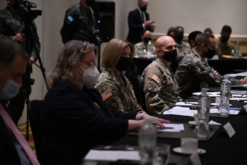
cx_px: 124
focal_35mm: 120
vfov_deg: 11.4
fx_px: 823
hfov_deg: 17.1
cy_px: 82
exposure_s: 1/160
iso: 3200
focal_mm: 120
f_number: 4
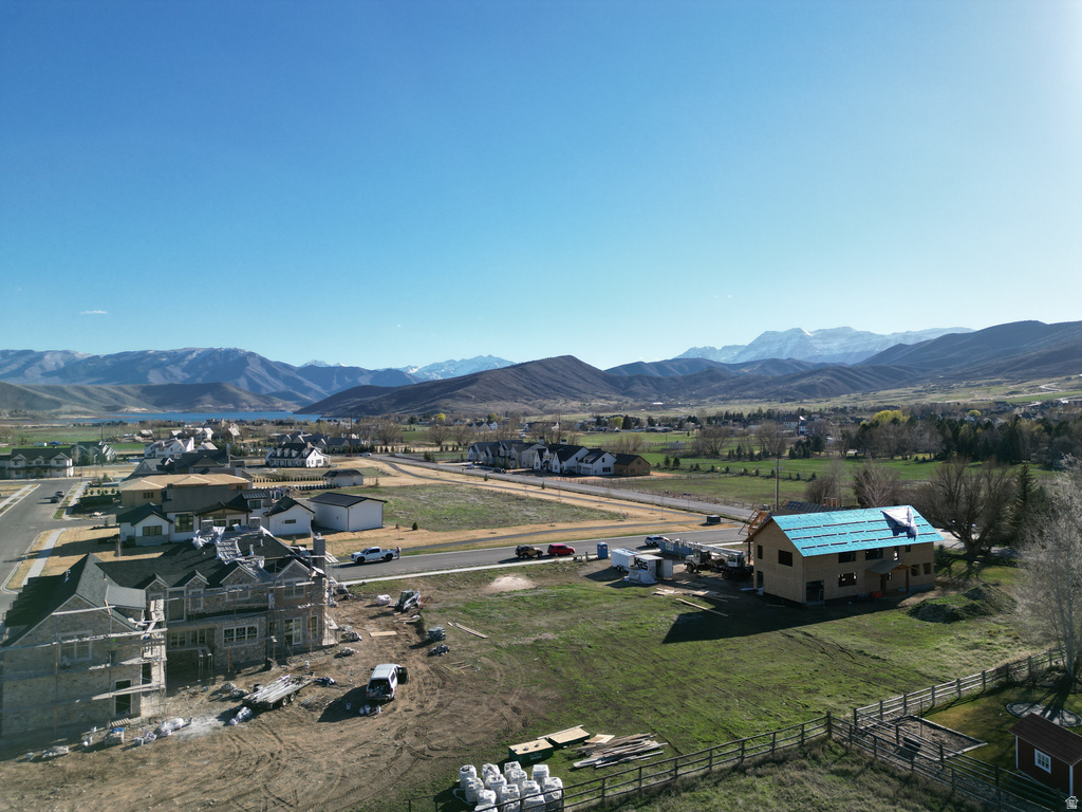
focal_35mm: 24
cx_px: 541
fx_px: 750
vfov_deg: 56.8
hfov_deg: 71.6
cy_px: 406
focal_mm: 6.72
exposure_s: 1/3200
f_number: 1.7
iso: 140
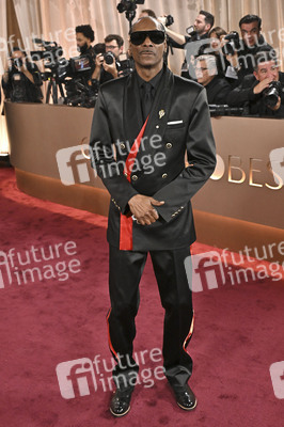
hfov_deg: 34.2
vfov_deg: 49.6
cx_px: 142
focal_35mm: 39
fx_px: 462
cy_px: 214
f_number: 5
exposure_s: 1/320
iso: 2500
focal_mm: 39
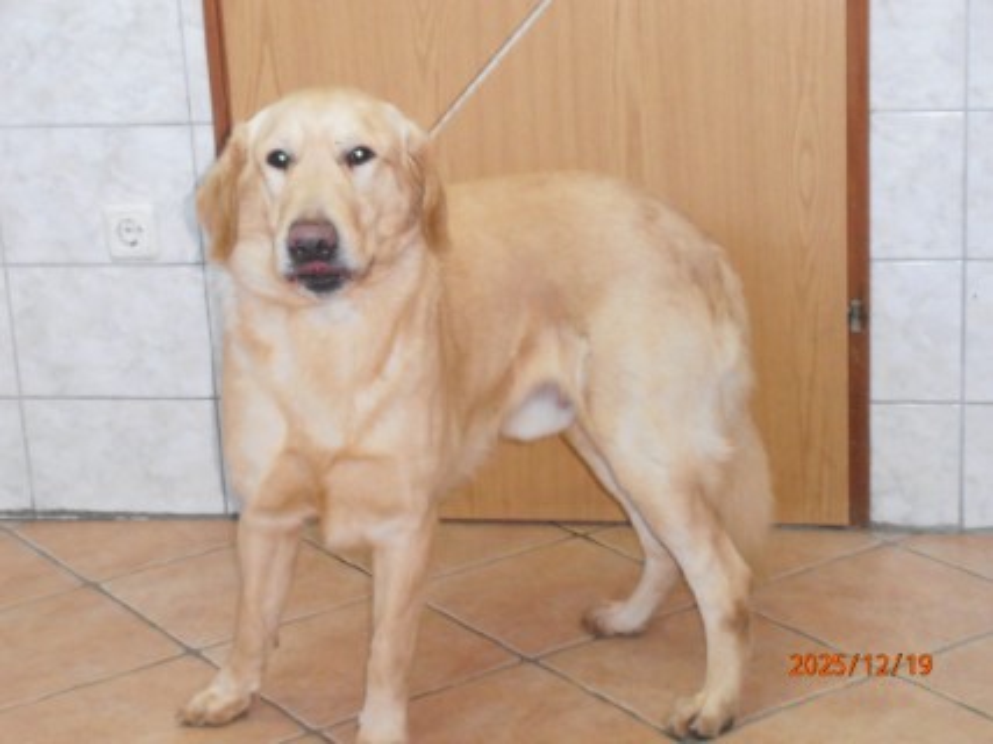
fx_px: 2524
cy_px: 372
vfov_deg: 16.8
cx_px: 496
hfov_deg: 22.3
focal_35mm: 88
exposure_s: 1/60
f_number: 5.1
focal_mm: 15.51
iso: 640
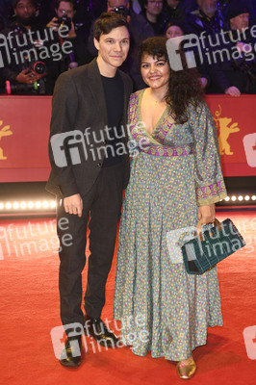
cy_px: 192
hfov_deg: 24.2
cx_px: 128
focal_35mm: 56
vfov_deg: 35.7
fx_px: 598
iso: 800
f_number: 4
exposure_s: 1/320
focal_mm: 56
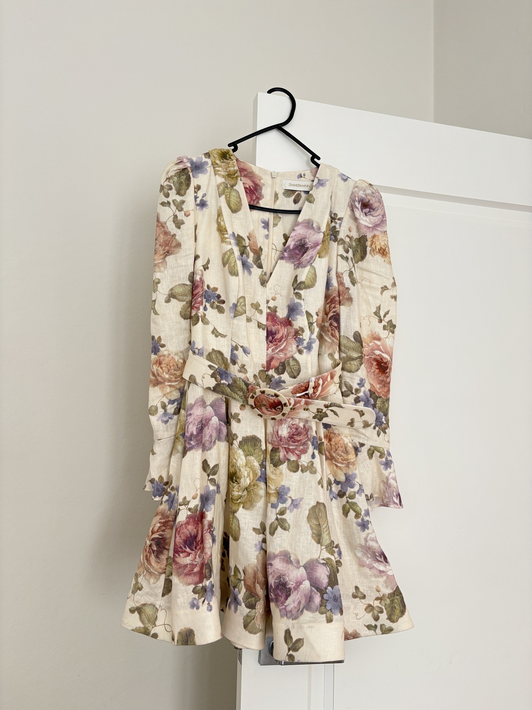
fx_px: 533
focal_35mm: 26
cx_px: 266
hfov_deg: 53.1
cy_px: 355
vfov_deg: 67.3
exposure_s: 1/100
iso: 125
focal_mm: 5.96
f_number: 1.6
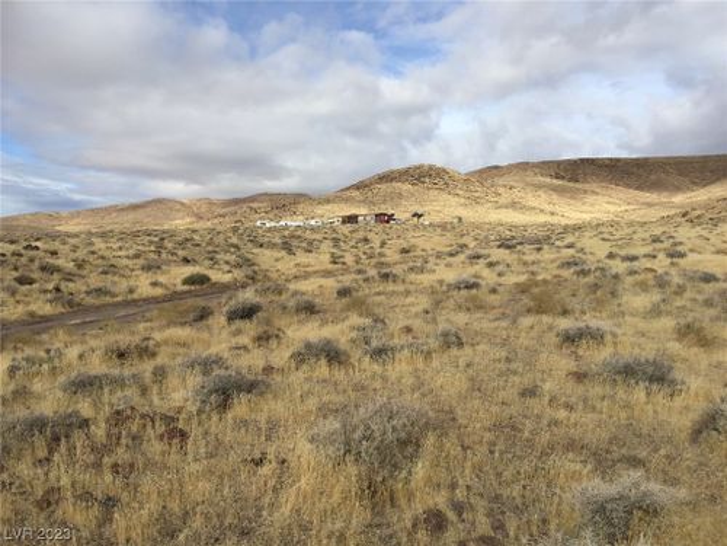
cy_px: 273
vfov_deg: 48.2
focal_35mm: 29
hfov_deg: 61.7
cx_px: 364
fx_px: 609
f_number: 2.2
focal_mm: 4.15
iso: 32
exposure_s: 1/3049
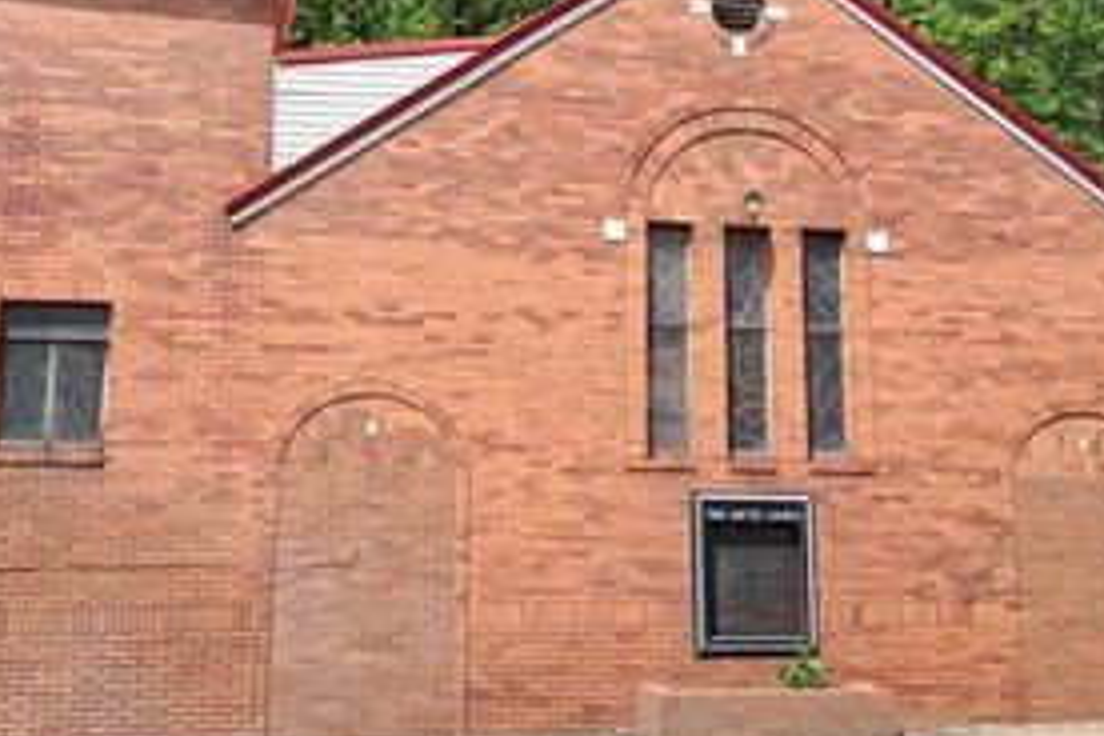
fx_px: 1503
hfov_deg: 40.3
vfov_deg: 27.2
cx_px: 528
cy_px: 198
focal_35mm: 49
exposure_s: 1/415
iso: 25
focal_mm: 3.98
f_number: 1.8
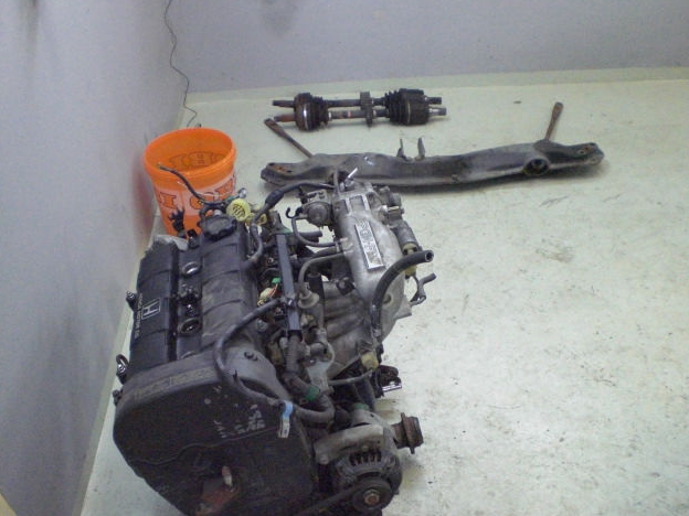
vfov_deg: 36.8
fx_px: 776
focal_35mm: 39
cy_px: 262
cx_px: 337
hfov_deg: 47.9
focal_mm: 6.3
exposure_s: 1/100
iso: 800
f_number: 3.1
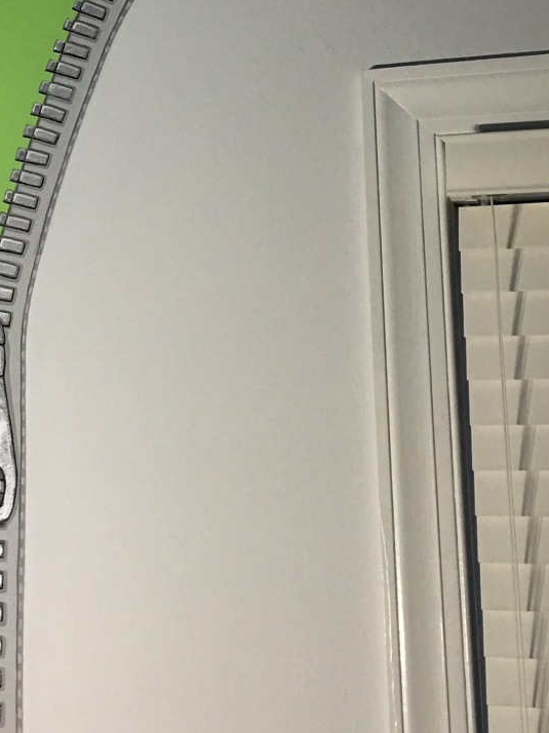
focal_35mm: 78
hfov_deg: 18.5
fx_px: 1650
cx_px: 31
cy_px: 87
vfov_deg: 24.4
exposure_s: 1/30
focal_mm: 4.15
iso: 40
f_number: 2.2
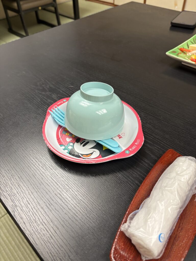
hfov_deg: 53.1
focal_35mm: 26
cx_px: 98
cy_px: 130
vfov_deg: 67.3
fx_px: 196
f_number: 1.6
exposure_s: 1/60
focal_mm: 5.96
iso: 160
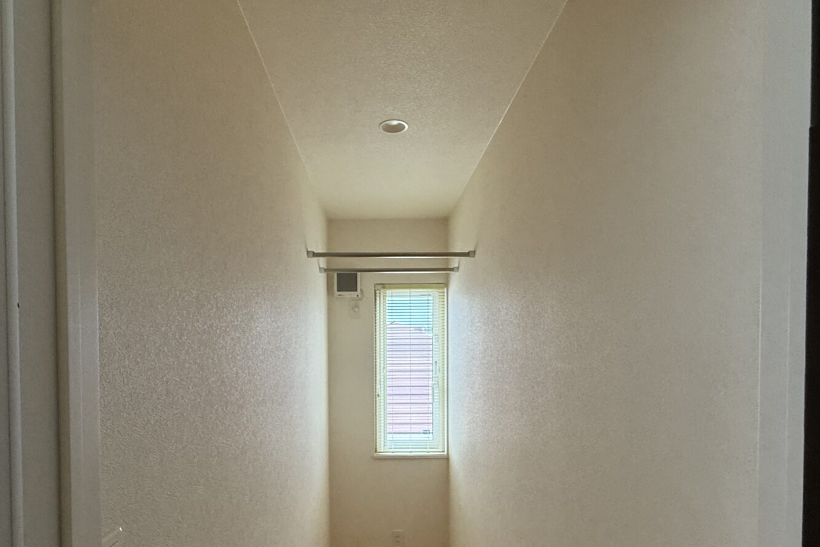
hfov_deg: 81.1
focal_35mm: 21
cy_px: 356
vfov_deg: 58.4
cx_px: 379
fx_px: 478
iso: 320
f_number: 2.2
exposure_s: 1/81
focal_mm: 2.22
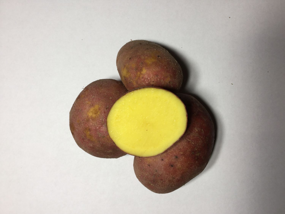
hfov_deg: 58.4
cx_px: 142
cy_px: 107
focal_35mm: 31
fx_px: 255
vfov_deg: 45.4
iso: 25
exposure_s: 1/50
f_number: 2.4
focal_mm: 3.3
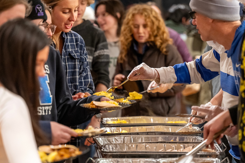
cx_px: 141
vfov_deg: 8.5
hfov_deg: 12.7
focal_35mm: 162
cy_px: 74
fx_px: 1103
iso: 3200
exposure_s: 1/200
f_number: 2.8
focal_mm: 120
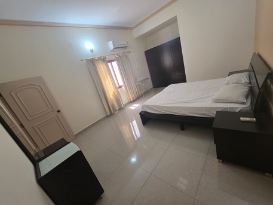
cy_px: 102
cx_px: 136
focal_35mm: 13
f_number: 1.9
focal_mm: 2.2
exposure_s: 1/100
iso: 250
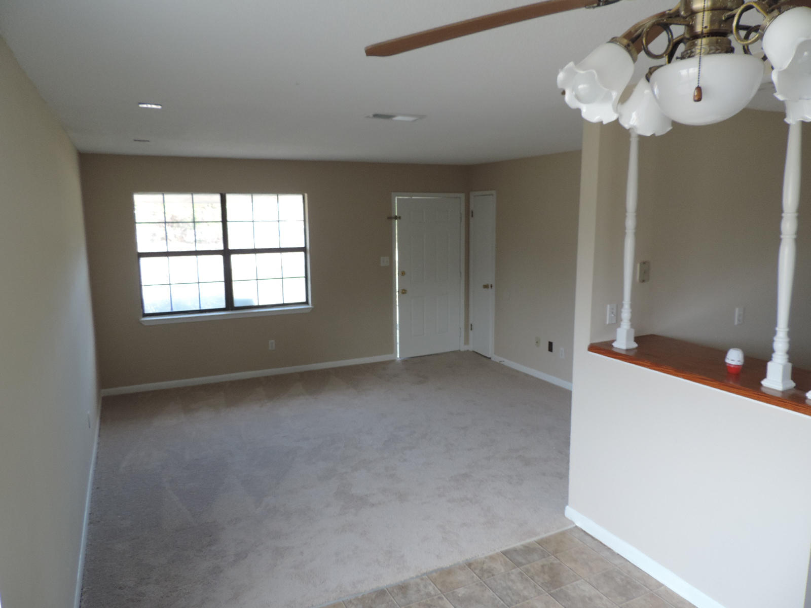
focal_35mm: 24
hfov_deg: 71.6
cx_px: 406
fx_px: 562
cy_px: 304
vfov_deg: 56.8
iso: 200
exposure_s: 1/30
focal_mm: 4.3
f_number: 3
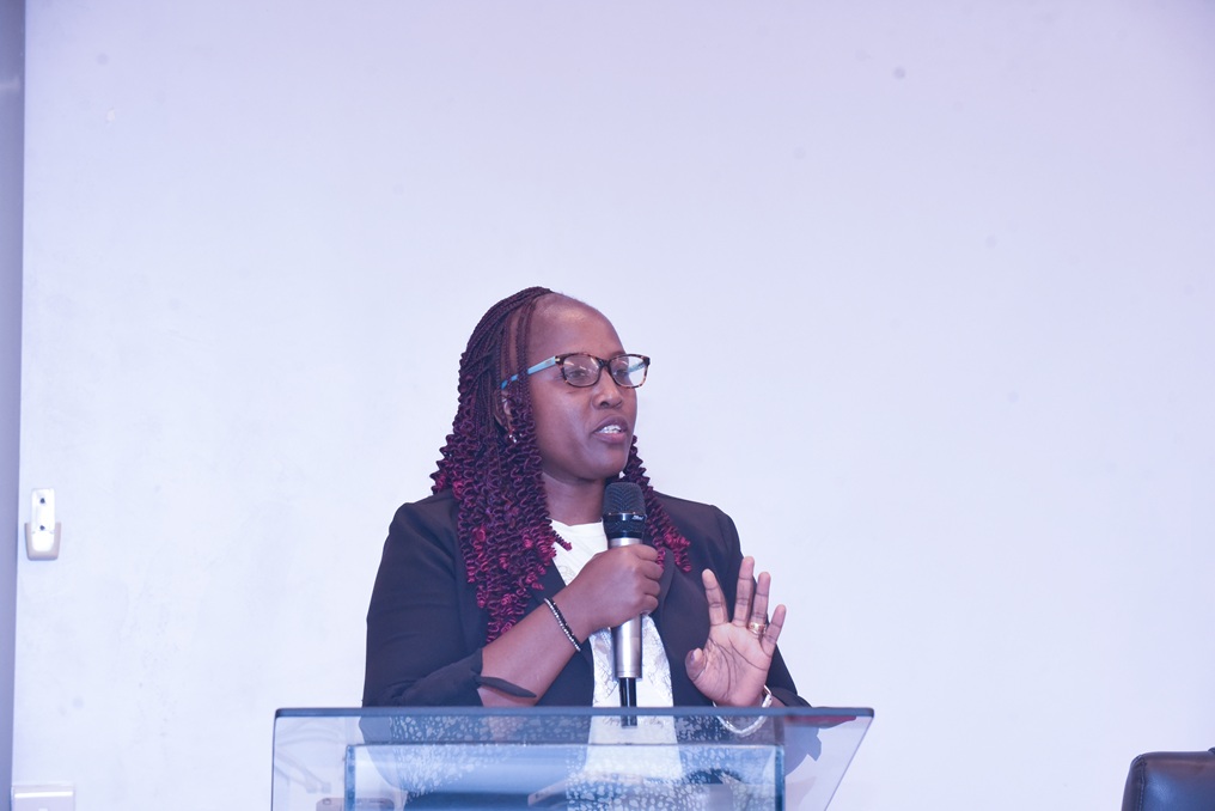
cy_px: 406
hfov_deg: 16.4
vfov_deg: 11.0
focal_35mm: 125
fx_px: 4220
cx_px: 608
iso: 5000
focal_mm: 125
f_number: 8
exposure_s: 1/160
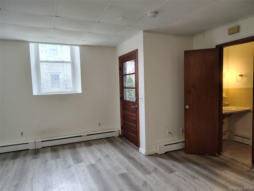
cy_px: 96
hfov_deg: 71.6
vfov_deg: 56.8
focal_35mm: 24
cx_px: 127
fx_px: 176
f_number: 1.8
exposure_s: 1/120
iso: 1193
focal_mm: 5.56
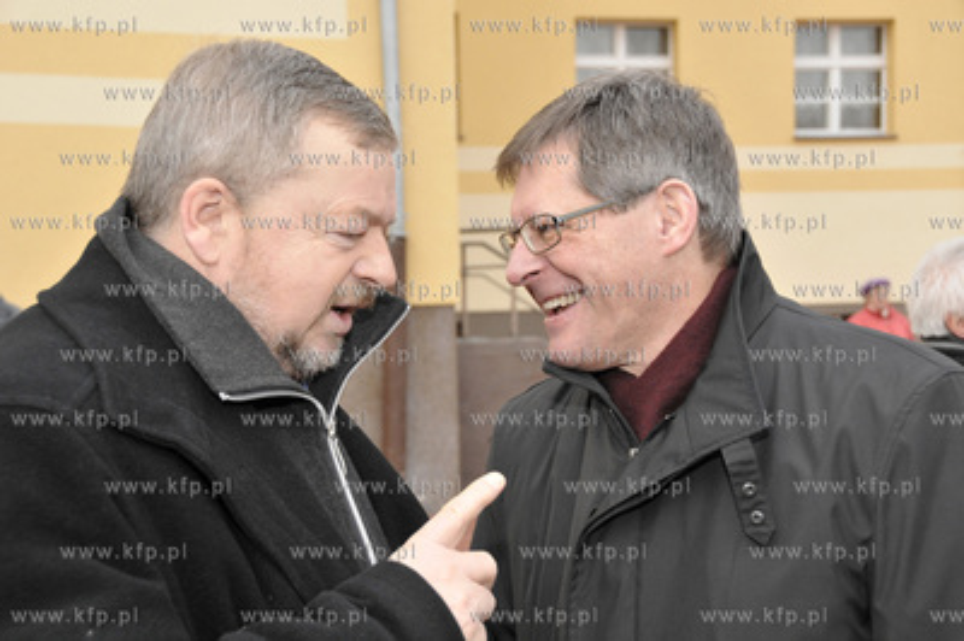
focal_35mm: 57
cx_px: 482
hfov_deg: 35.1
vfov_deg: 23.7
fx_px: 1525
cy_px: 320
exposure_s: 1/250
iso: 400
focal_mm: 38
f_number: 6.3
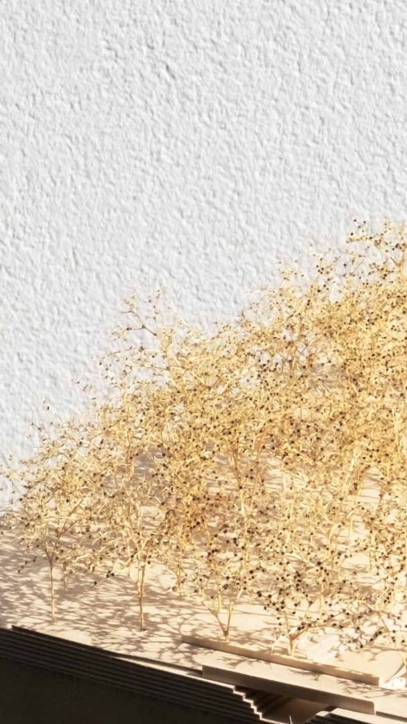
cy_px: 570
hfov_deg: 3.8
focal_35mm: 309
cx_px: 1285
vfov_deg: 7.0
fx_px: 5929
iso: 160
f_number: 11
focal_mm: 44.4
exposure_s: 1/500
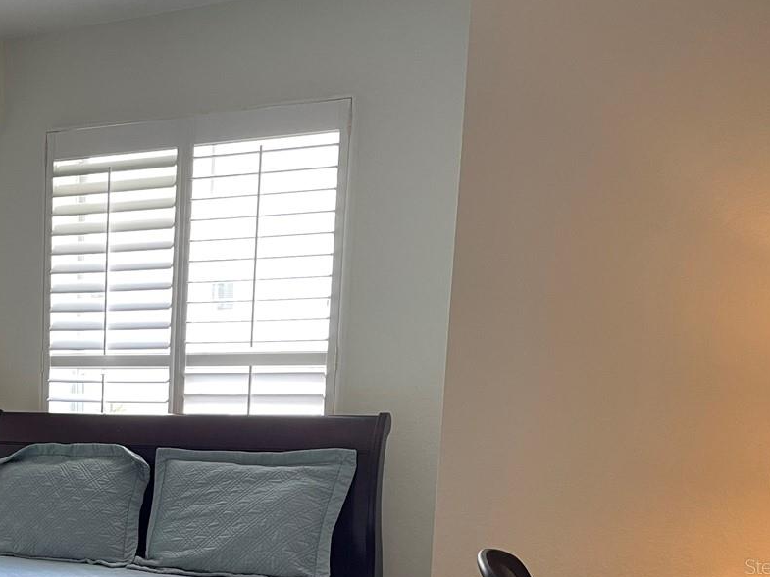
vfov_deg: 26.2
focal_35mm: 53
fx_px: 1179
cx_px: 53
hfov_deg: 33.9
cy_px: 566
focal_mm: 4.2
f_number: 1.6
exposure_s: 1/60
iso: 200
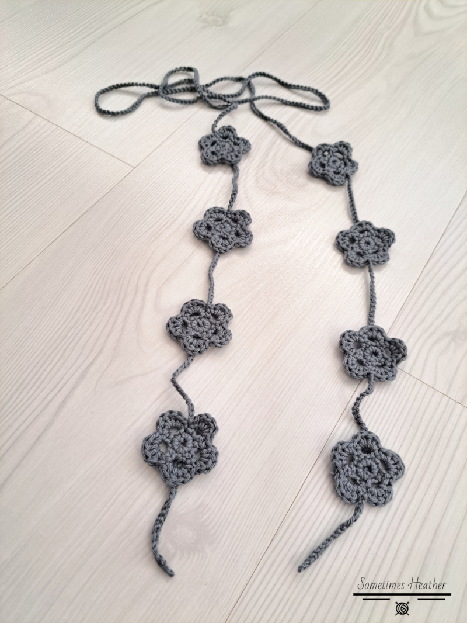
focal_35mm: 24
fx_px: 432
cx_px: 234
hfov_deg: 56.8
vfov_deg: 71.6
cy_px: 312
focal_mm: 5.23
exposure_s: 1/33
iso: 320
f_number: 1.8
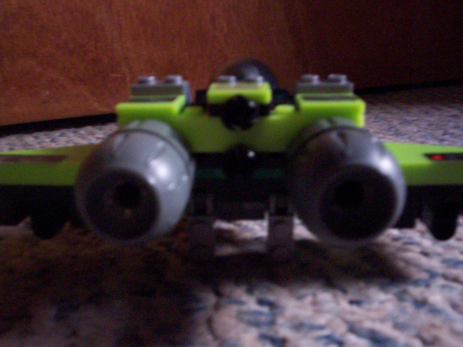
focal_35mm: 36
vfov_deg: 39.7
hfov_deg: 51.4
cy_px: 174
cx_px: 232
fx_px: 482
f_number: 4.5
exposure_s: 1/8
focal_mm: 5.9
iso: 400
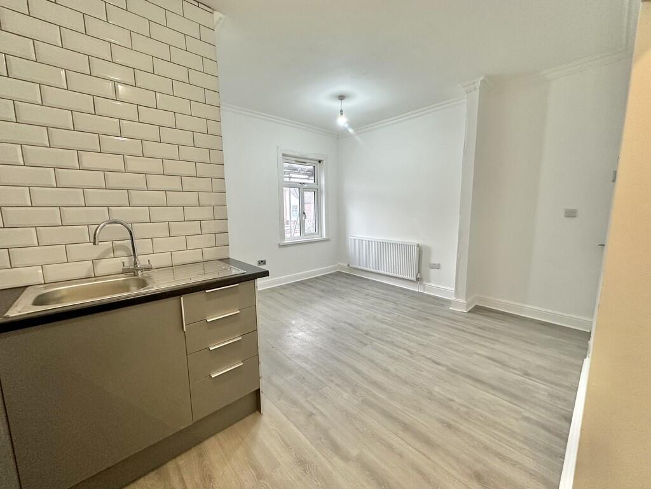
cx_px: 326
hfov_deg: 102.1
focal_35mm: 14
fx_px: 263
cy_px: 244
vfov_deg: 85.7
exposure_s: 1/100
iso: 200
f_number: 2.2
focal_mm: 2.22
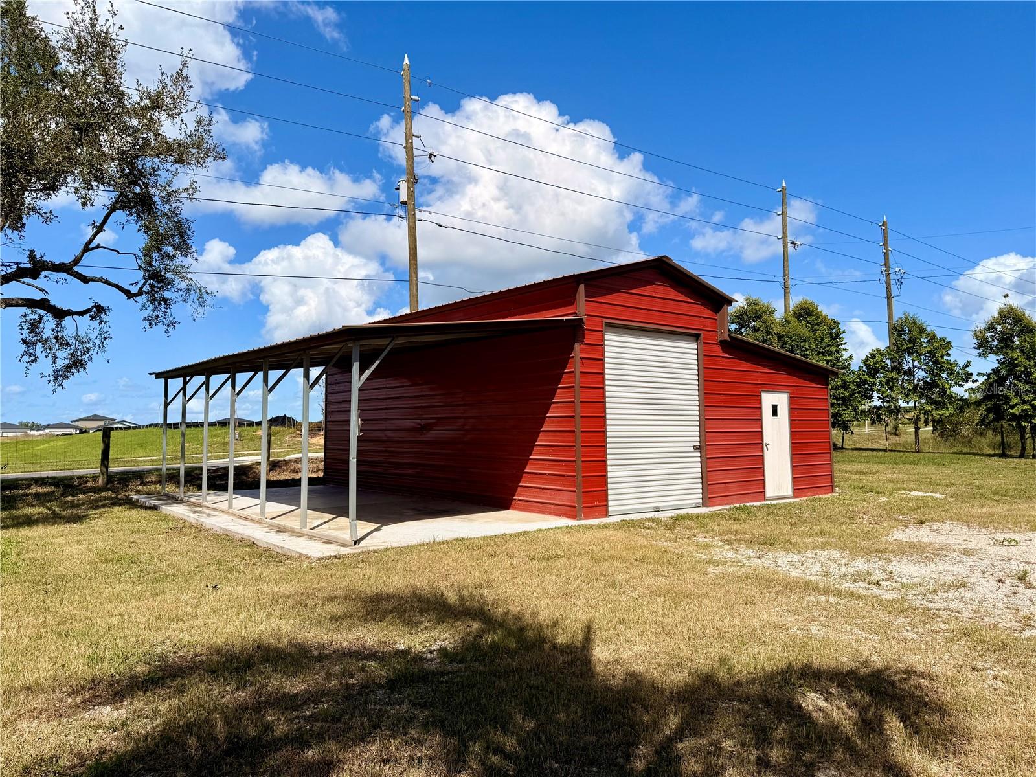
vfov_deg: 56.8
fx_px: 718
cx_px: 518
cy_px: 388
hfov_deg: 71.6
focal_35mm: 24
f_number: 1.78
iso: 80
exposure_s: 1/7353
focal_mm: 6.76
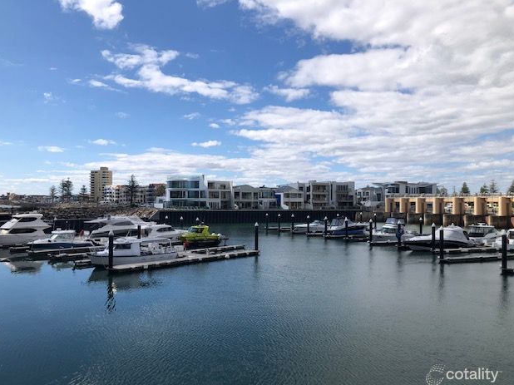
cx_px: 250
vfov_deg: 48.2
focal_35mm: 29
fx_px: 430
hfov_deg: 61.7
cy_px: 199
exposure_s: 1/3205
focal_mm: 3.99
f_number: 1.8
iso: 20
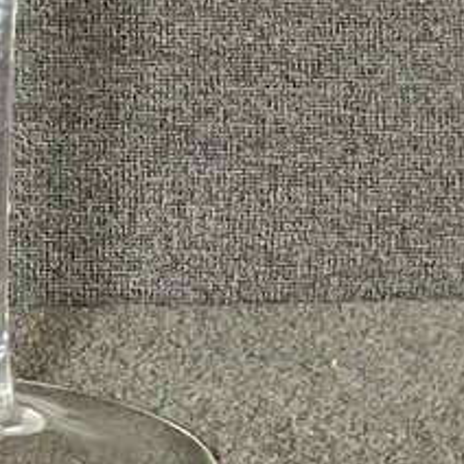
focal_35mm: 183
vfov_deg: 9.2
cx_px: -1095
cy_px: -301
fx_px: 2775
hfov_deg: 7.8
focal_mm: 3
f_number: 1.8
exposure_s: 1/60
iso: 200
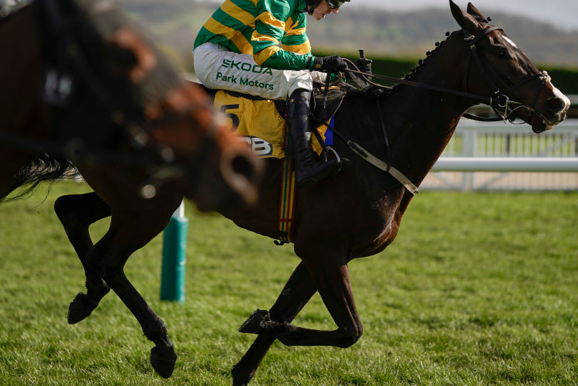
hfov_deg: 18.9
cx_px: 228
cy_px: 160
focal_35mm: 108
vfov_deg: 12.7
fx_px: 1735
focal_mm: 85
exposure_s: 1/5000
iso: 50
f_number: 1.4
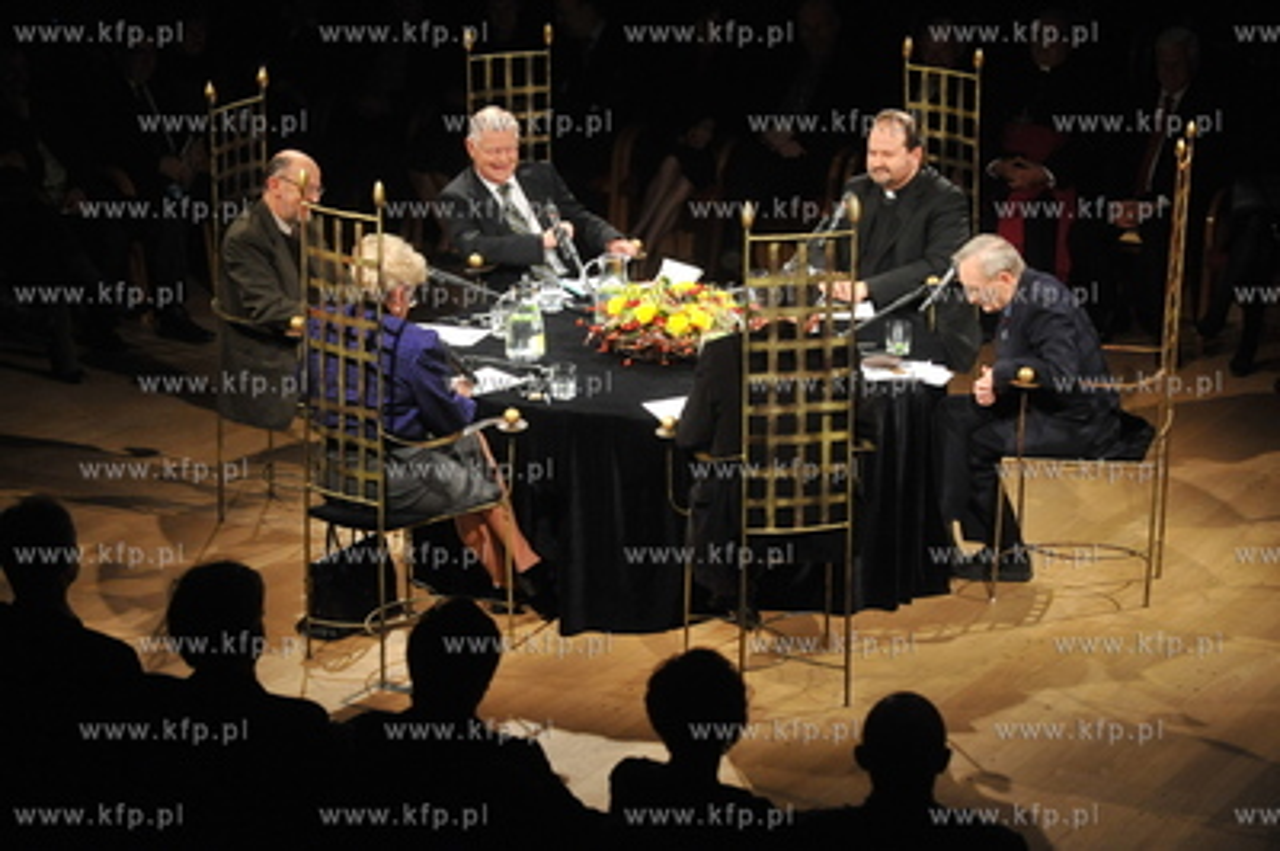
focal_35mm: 98
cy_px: 426
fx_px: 3481
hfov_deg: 20.8
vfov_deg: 13.9
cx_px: 640
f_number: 5.6
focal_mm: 98
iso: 2500
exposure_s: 1/160
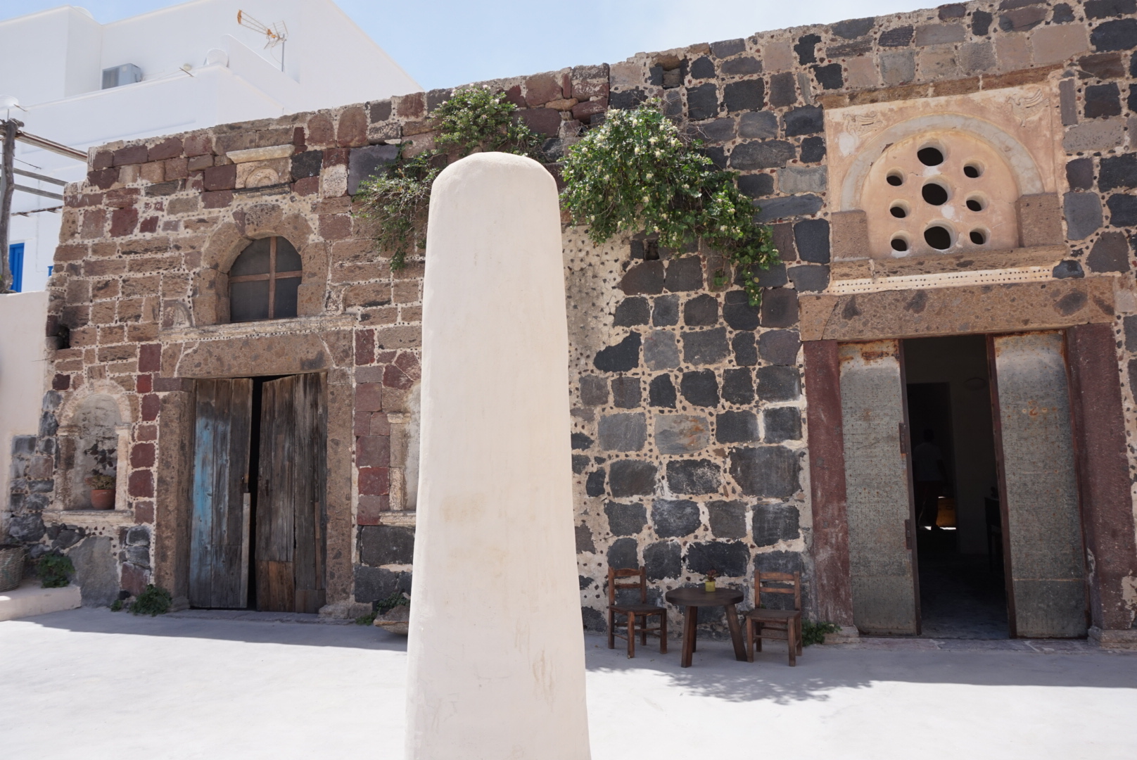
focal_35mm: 24
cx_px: 568
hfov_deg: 73.7
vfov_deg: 53.2
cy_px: 380
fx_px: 759
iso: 100
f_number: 6.3
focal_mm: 16
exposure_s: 1/320
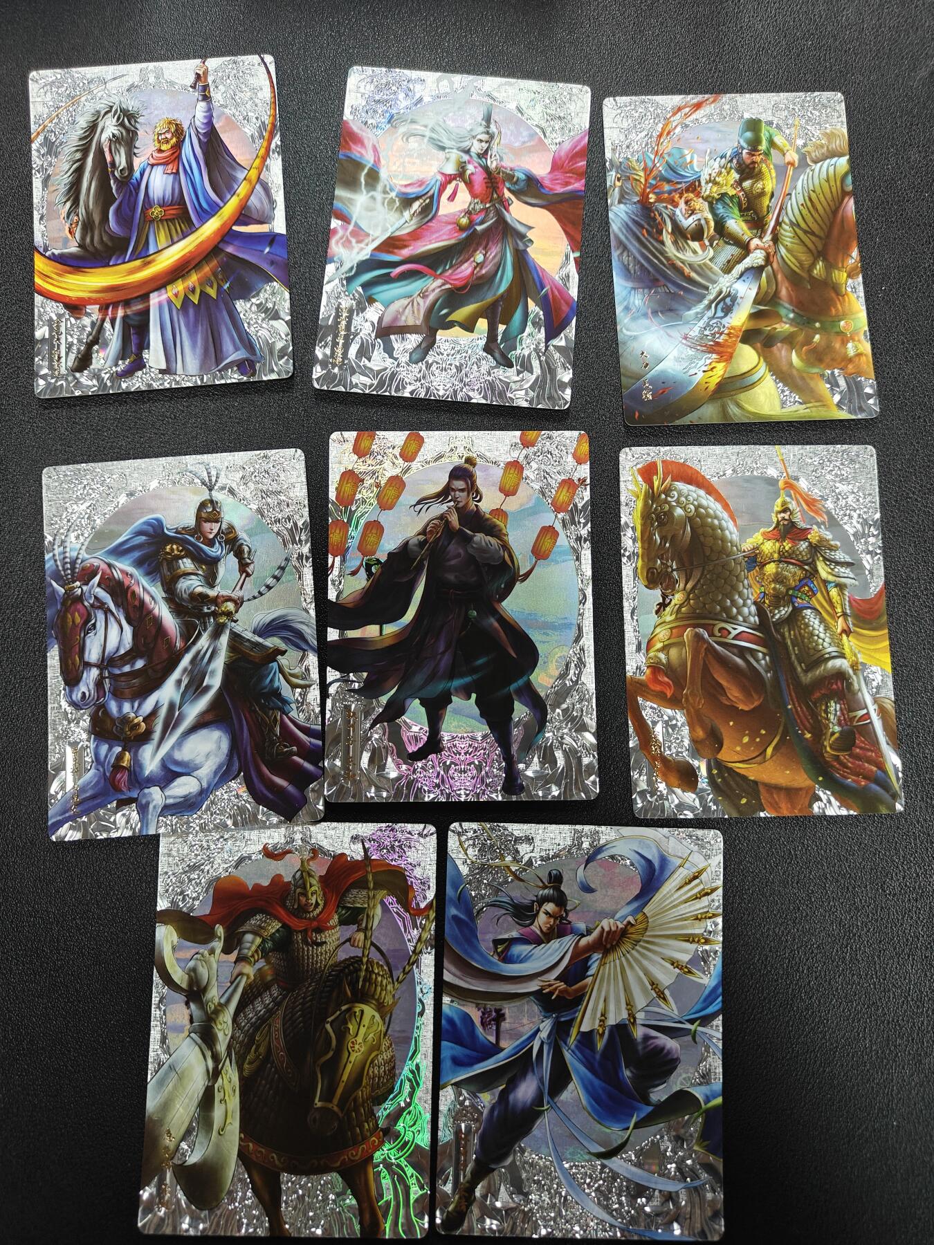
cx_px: 467
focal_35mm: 24
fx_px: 863
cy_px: 622
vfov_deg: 71.6
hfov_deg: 56.8
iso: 100
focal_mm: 5.59
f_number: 1.8
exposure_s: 1/50
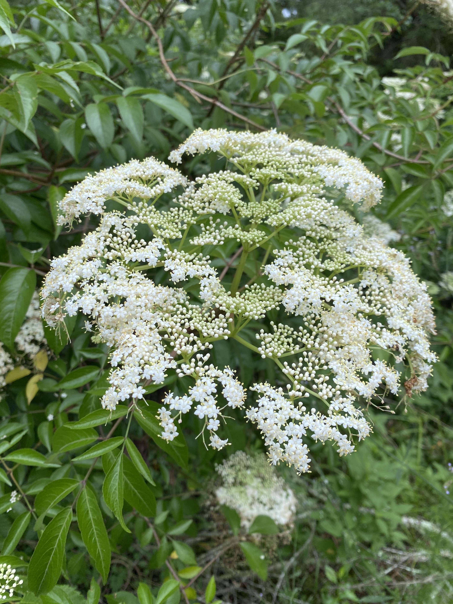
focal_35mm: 26
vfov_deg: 67.3
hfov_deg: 53.1
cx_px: 226
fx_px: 454
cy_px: 302
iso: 32
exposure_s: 1/588
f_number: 1.8
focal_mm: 4.25
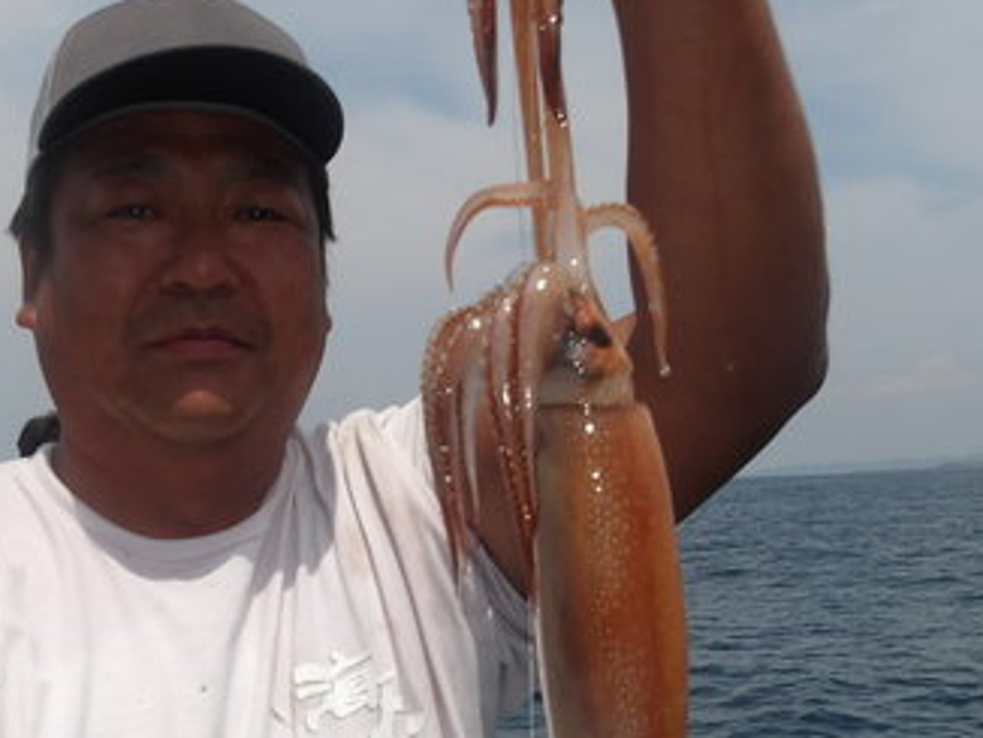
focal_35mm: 53
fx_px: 1506
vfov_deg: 26.9
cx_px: 274
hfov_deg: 35.5
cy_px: 611
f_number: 10.4
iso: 100
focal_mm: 4.9
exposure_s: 1/233
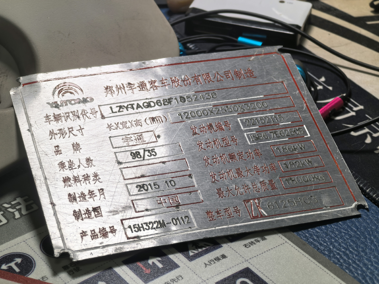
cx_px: 190
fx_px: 1040
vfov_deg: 15.6
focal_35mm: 95
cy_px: 142
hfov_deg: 20.7
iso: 160
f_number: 3
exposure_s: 1/100
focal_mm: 14.6
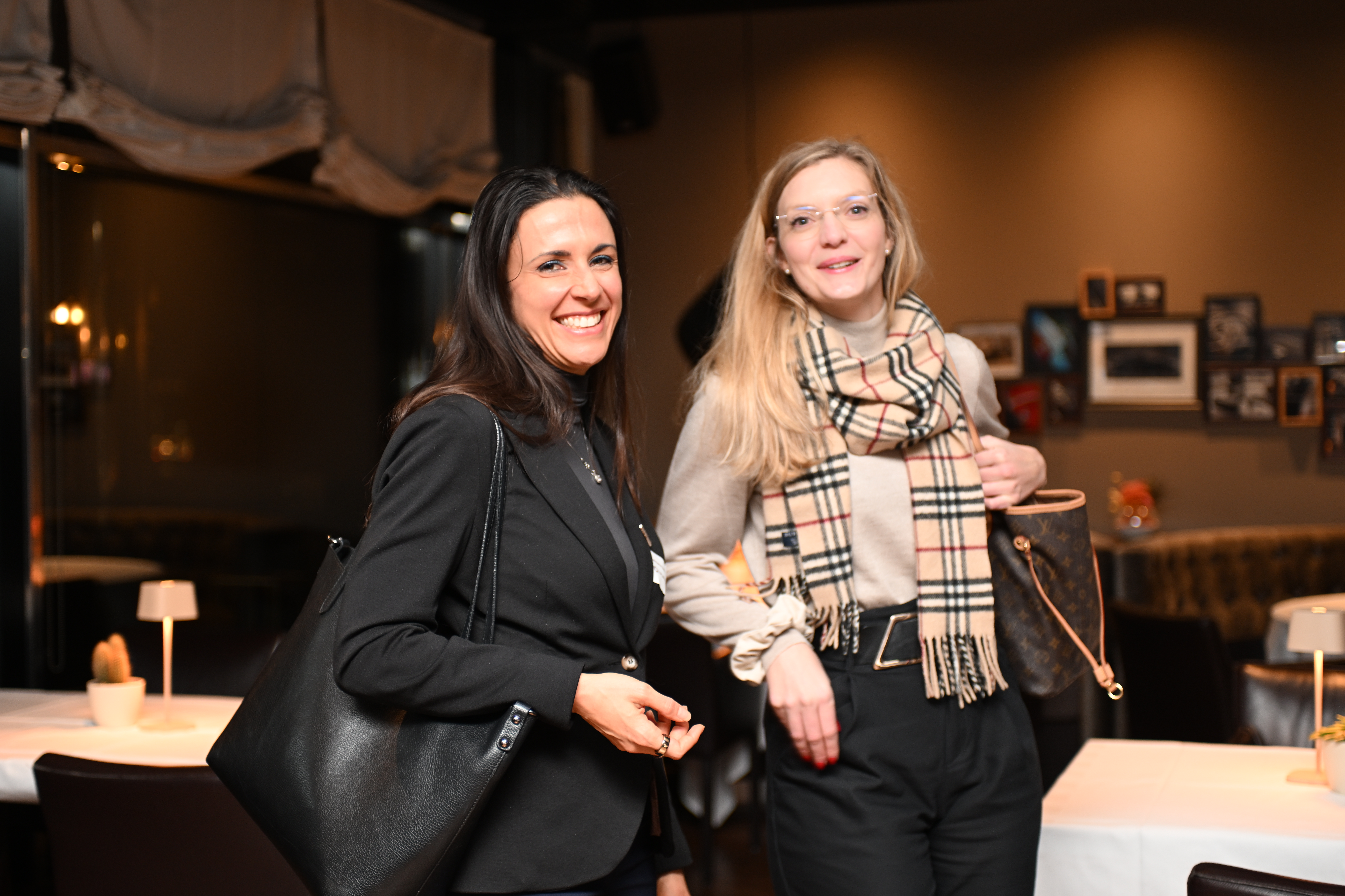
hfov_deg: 38.2
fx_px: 1943
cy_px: 448
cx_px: 672
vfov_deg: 26.0
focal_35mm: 52
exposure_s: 1/60
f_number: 2.8
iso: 500
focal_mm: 52
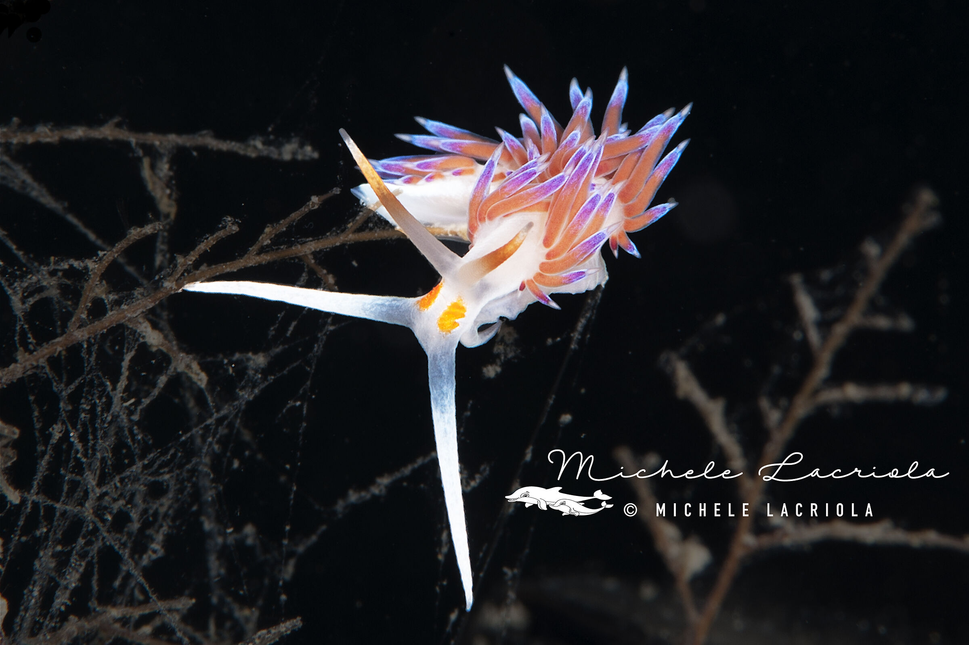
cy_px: 322
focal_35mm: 105
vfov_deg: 13.0
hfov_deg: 19.5
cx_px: 484
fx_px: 2824
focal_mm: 105
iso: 100
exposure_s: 1/320
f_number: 25
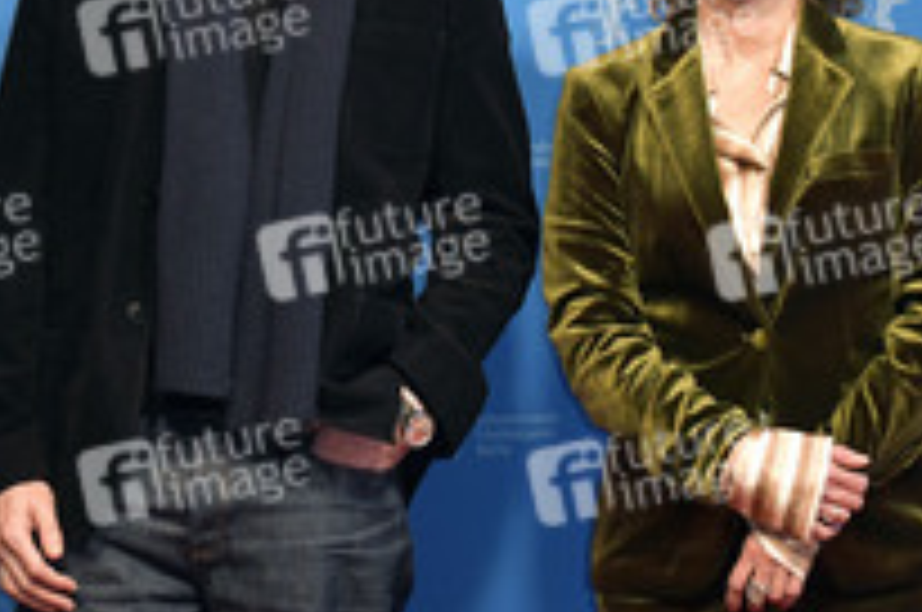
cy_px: 135
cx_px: 254
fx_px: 5523
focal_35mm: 216
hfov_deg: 9.5
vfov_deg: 6.3
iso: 2000
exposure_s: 1/160
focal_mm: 98
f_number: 5.6
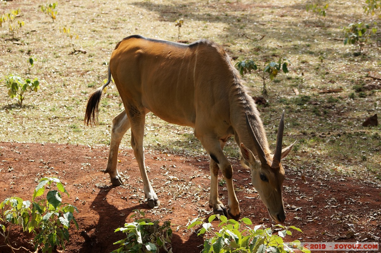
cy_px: 126
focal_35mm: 129
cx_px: 190
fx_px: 1364
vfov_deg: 10.6
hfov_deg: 15.9
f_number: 5.6
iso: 400
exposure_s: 1/640
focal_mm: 86
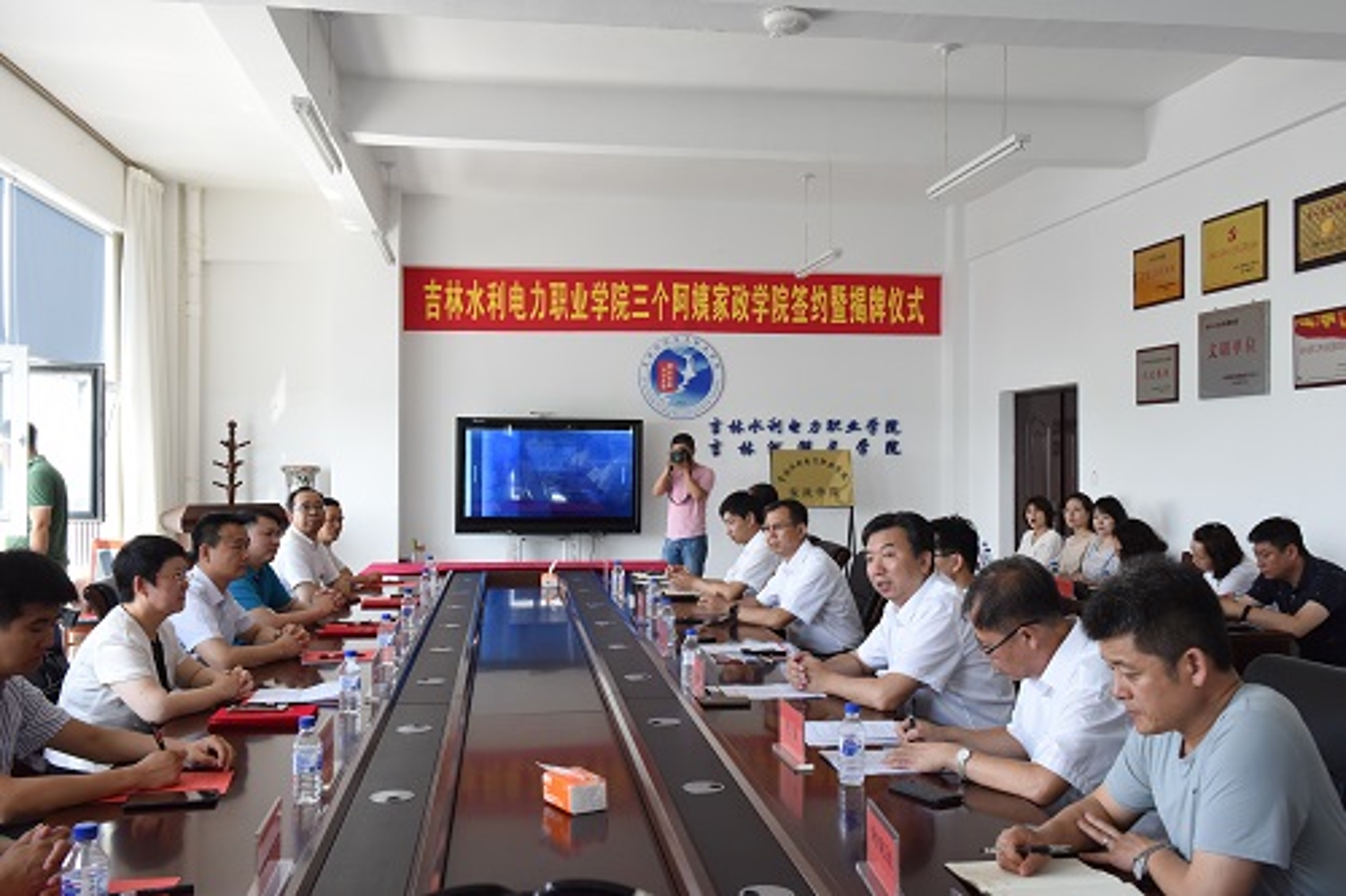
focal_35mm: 34
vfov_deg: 38.9
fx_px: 1271
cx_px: 673
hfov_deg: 55.8
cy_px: 448
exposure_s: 1/50
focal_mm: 34
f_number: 13
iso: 2000
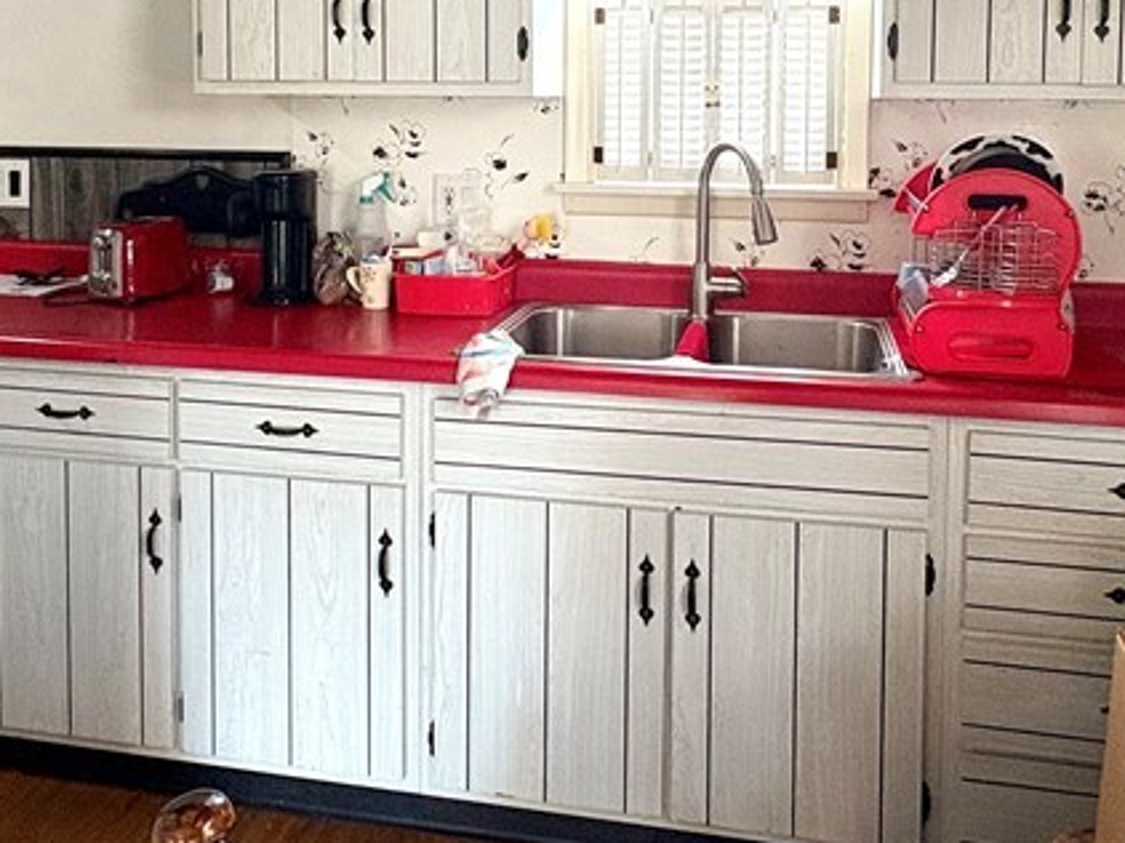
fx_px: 1104
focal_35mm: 34
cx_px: 586
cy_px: 152
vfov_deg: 39.8
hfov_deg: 54.0
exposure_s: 1/60
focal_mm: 2.22
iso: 250
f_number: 2.2
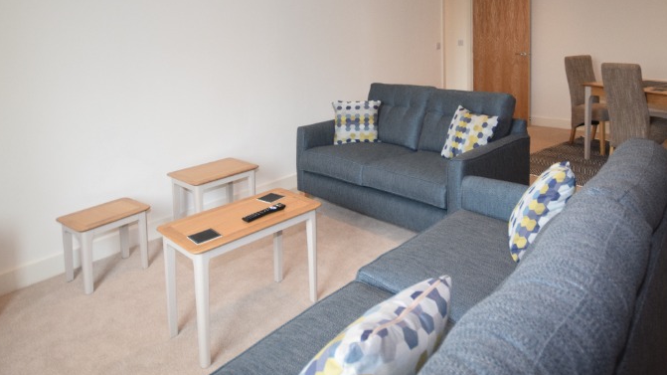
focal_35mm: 24
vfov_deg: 44.8
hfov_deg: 75.7
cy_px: 65
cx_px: 393
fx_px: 424
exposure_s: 1/100
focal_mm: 10
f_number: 5
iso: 800
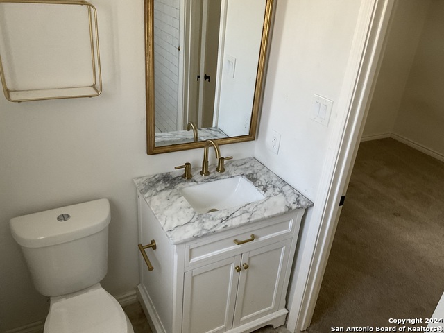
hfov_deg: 61.7
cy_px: 166
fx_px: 372
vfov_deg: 48.2
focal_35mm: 29
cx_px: 222
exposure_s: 1/60
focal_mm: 3
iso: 160
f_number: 1.8
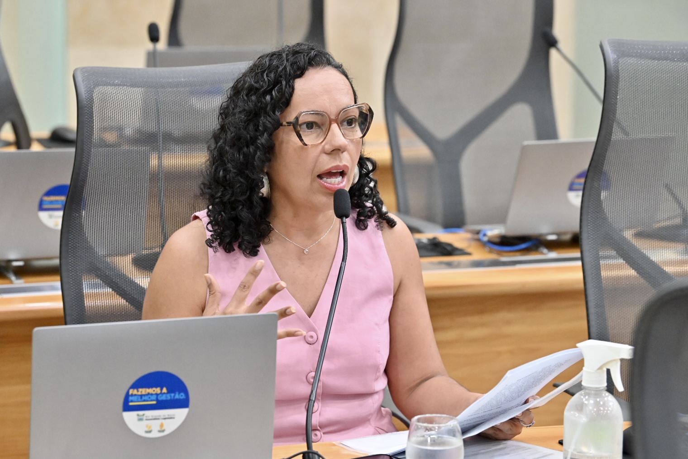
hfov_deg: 16.4
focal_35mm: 125
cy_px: 230
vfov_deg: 11.0
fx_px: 2388
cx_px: 344
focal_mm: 125
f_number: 5
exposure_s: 1/200
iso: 5000
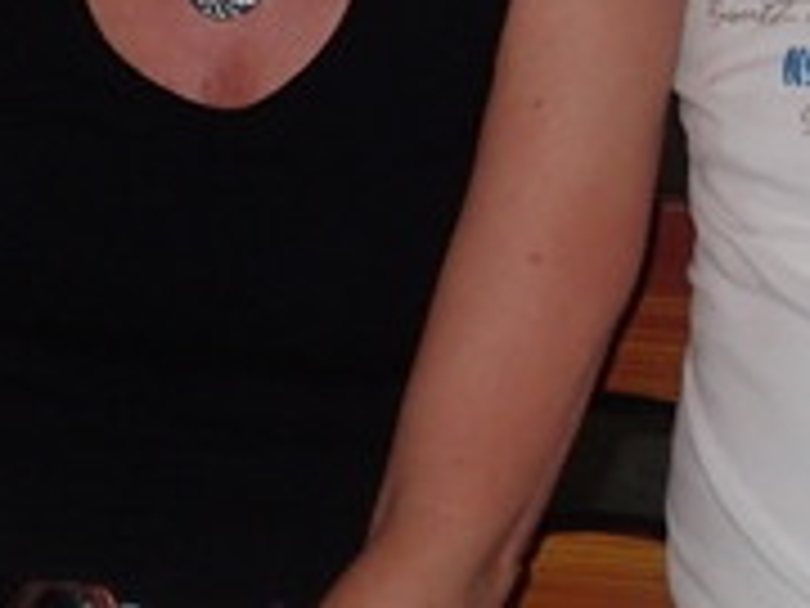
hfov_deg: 14.5
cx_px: 896
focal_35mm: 133
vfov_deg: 10.8
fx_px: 3112
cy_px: -275
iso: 250
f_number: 2.3
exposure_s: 1/30
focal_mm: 5.5
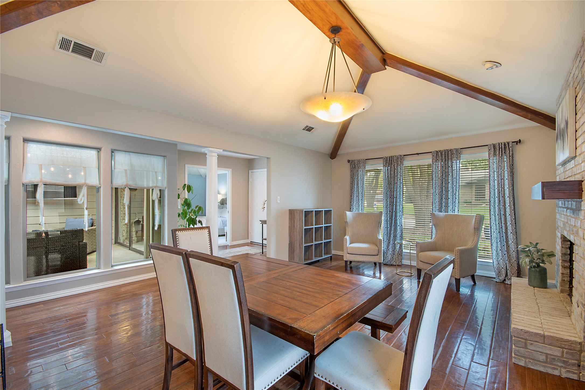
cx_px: 292
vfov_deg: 77.3
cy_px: 195
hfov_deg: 100.4
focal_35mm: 15
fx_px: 244
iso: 100
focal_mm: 10
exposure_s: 1/2
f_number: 11
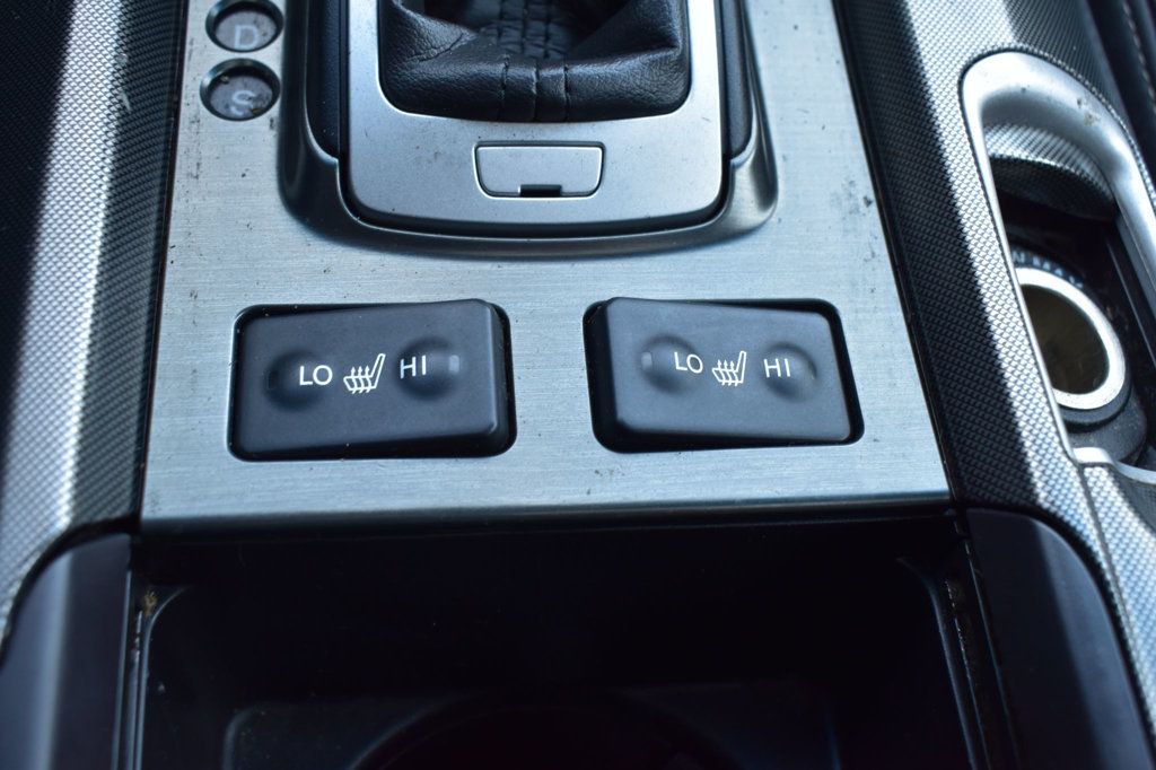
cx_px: 578
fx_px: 1204
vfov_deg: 35.5
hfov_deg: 51.3
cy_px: 385
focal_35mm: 38
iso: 560
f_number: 6.3
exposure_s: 1/15
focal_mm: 25
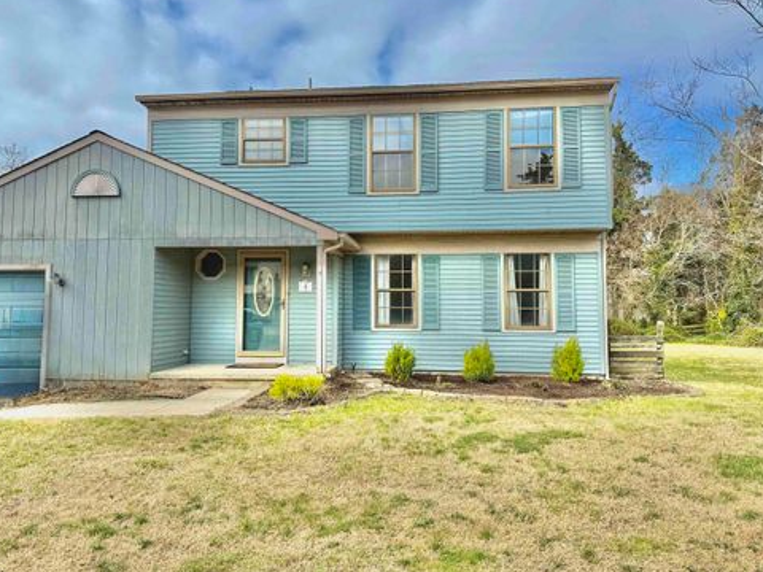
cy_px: 277
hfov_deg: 69.4
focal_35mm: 25
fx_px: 551
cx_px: 378
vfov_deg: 54.9
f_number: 1.78
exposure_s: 1/3021
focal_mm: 6.76
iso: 80
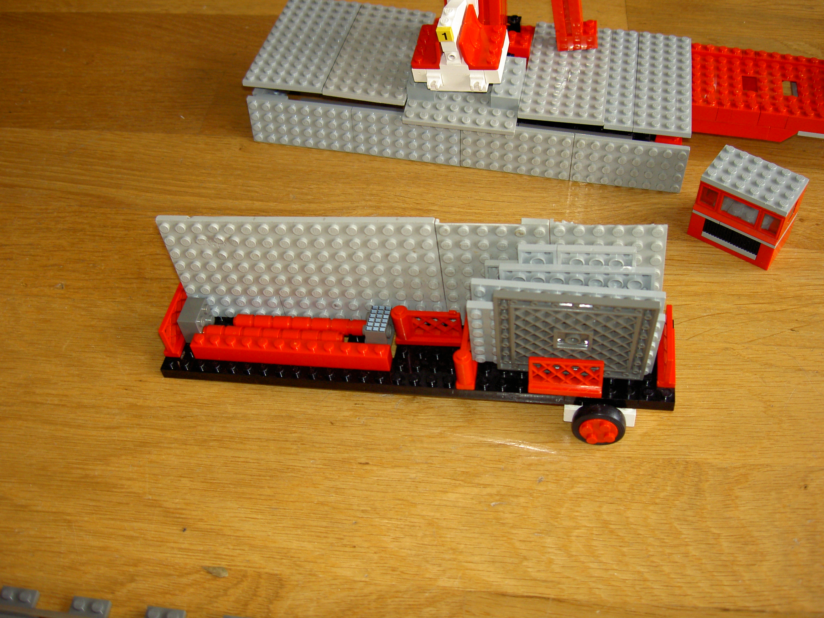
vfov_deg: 36.8
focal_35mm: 39
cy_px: 309
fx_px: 928
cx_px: 412
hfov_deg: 47.9
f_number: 2.8
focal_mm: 8
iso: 100
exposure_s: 1/60
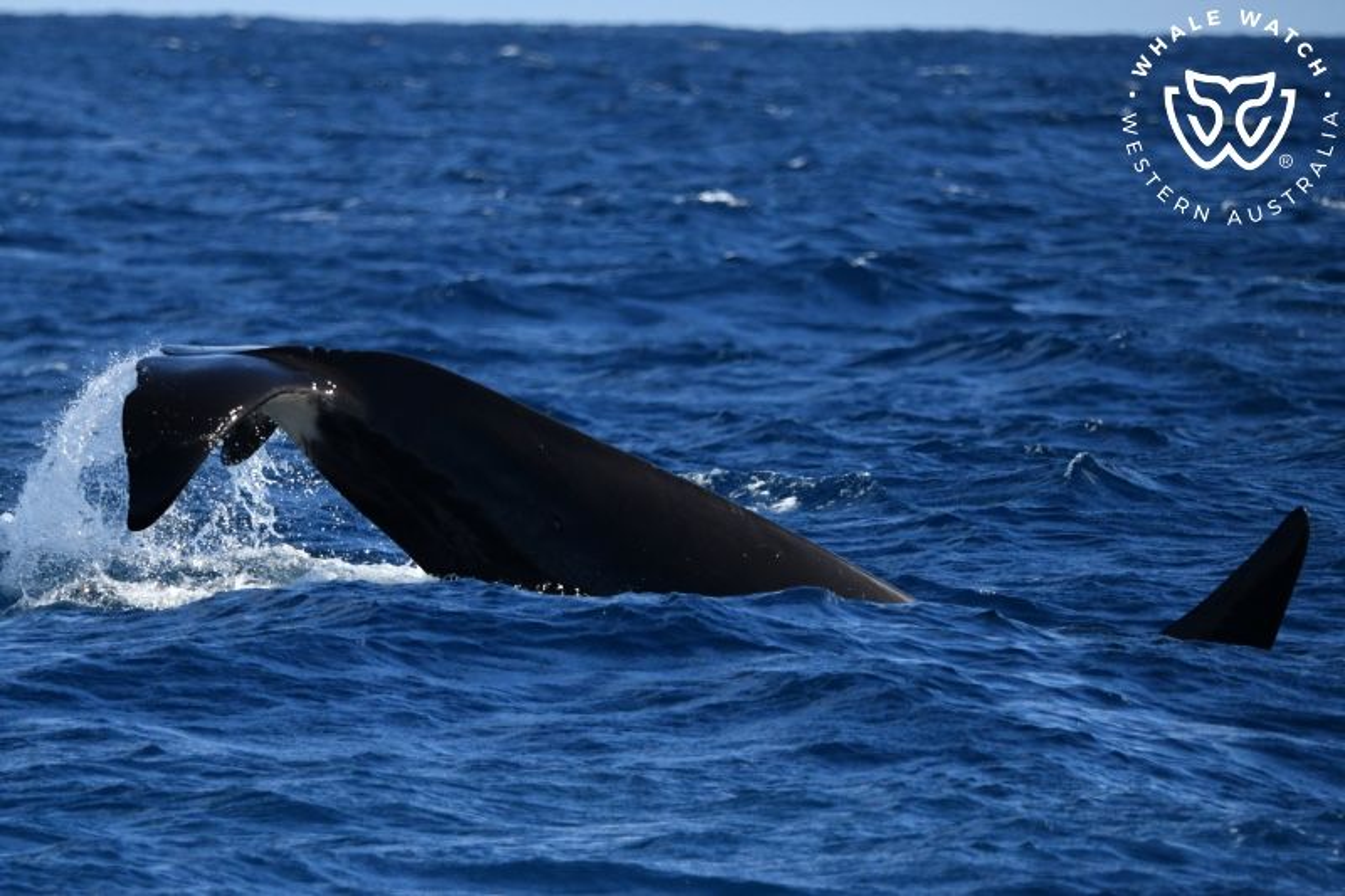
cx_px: 672
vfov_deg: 4.0
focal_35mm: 340
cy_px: 448
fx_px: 12699
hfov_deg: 6.1
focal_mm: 340
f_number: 6
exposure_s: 1/8000
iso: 1400
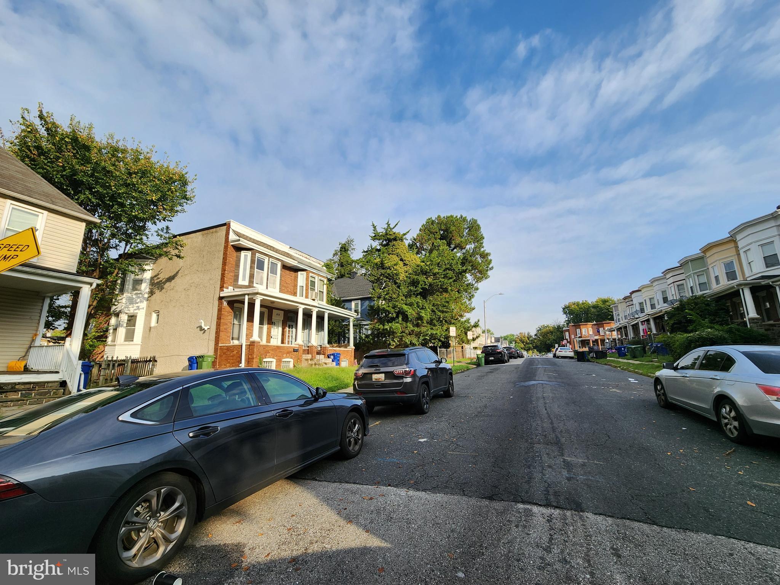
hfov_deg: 106.2
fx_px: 293
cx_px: 390
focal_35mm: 13
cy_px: 292
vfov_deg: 89.9
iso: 50
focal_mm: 2.2
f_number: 2.2
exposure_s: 1/1160
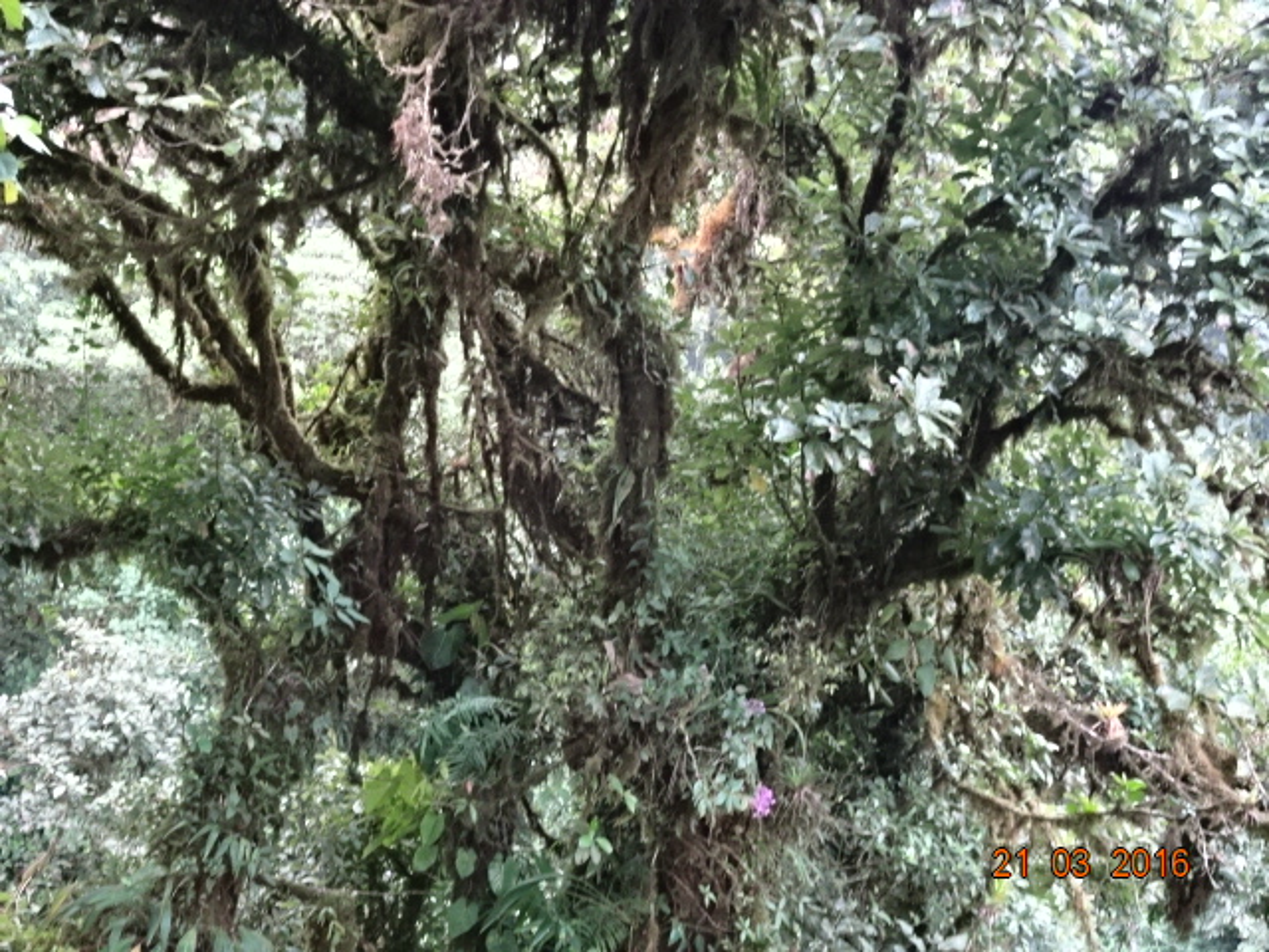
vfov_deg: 29.1
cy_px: 476
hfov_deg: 38.2
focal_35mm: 50
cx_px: 634
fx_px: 1833
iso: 800
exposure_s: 1/40
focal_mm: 8.51
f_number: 4.5
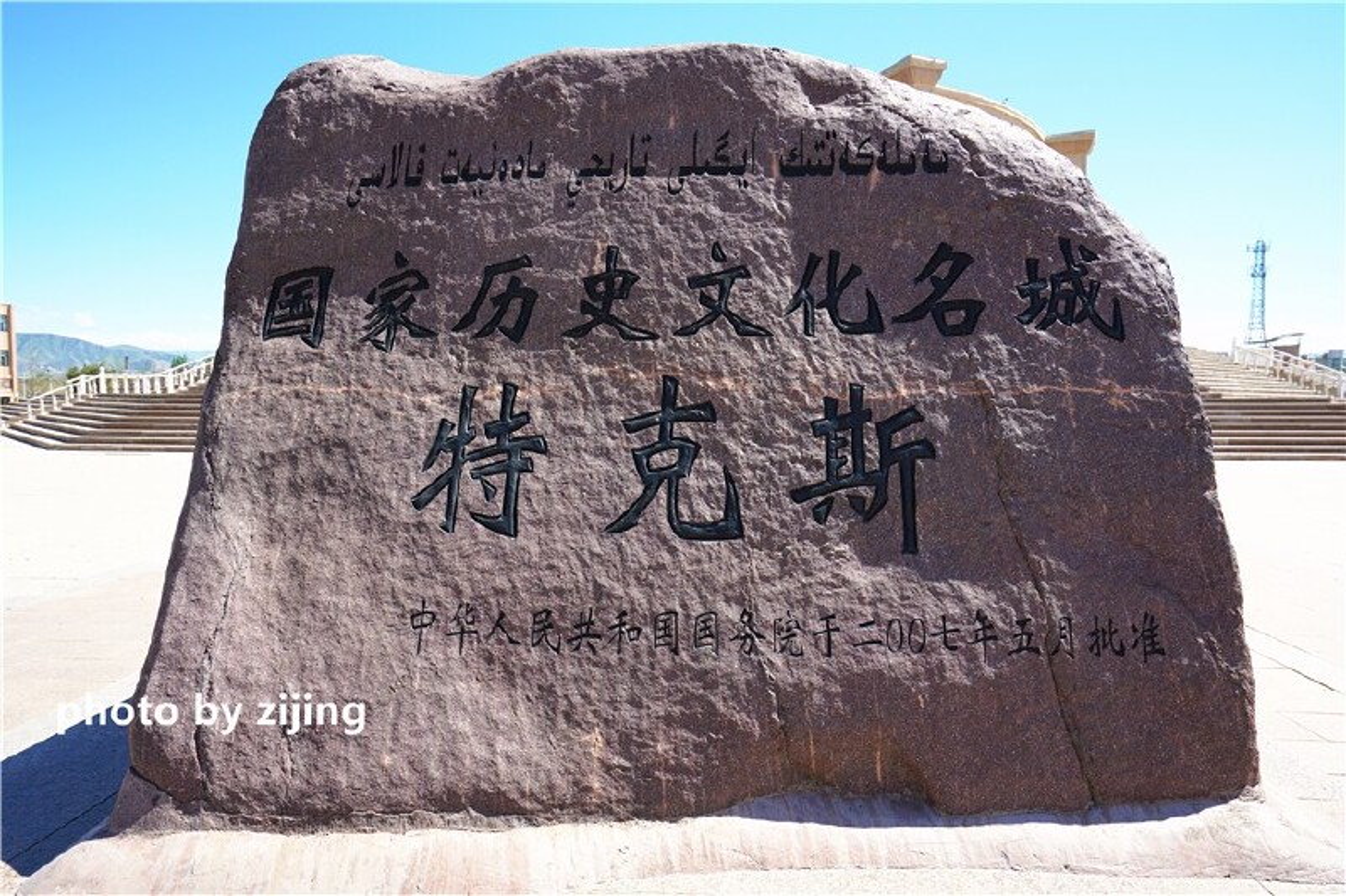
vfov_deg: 53.1
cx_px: 673
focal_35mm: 24
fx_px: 897
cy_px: 448
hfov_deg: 73.8
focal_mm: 24
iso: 100
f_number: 8
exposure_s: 1/160
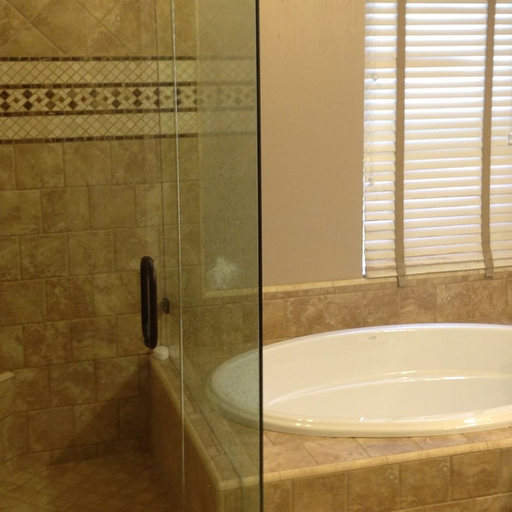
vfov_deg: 26.8
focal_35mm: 64
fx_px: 1071
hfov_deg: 26.8
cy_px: 196
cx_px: 309
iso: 80
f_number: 2.4
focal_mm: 4.28
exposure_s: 1/15
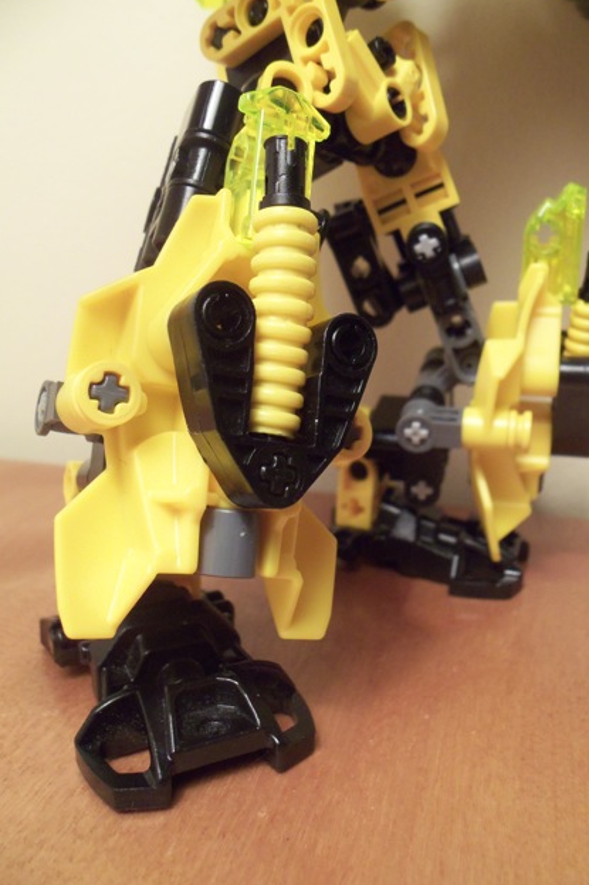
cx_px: 329
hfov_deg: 42.2
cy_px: 435
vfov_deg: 60.3
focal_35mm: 31
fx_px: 761
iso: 160
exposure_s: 1/30
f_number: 3.4
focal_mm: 5.2
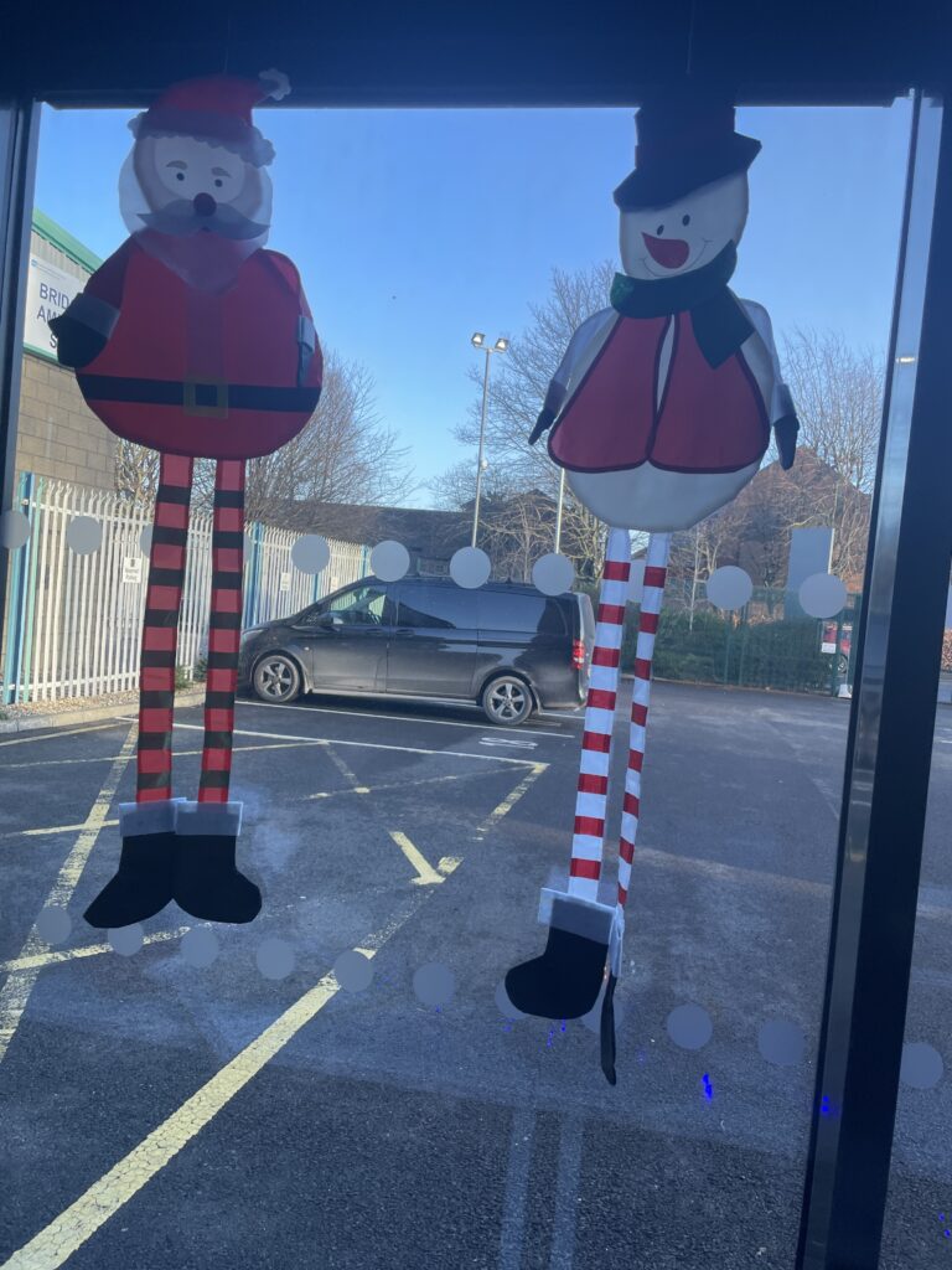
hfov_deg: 53.1
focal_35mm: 26
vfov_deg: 67.3
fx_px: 953
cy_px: 635
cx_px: 476
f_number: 1.6
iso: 32
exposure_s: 1/116
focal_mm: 4.2
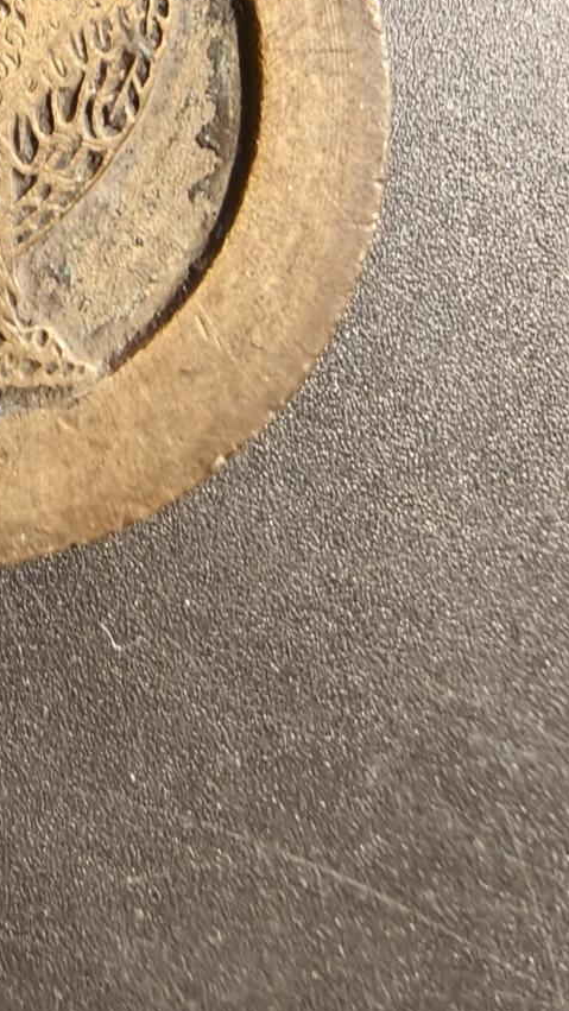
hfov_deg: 21.3
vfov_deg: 37.9
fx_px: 1421
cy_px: 225
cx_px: -90
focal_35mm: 53
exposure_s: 1/51.3
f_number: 2
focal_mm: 2.32
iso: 250
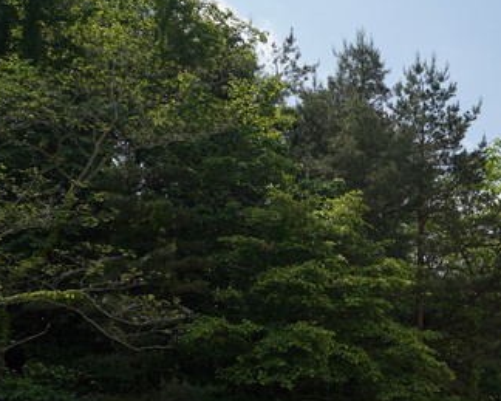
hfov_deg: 33.8
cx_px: 512
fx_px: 741
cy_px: 367
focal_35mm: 50
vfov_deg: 28.9
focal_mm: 24
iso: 200
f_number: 4
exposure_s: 1/2500
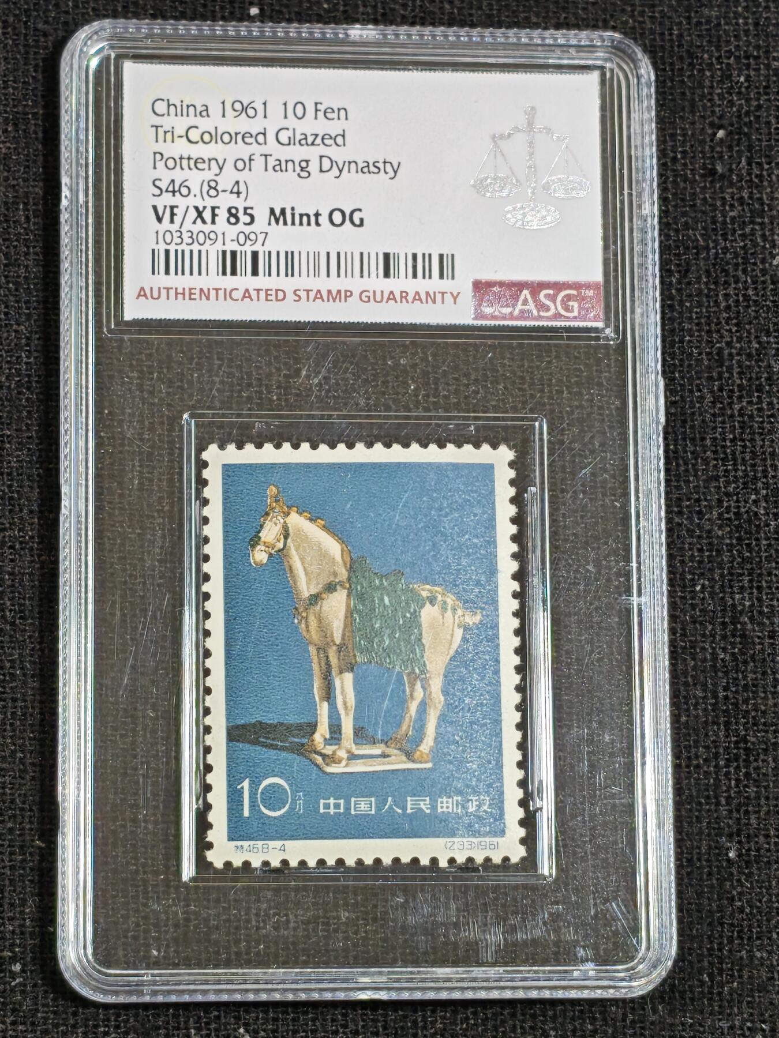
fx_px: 3181
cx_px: 390
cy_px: 519
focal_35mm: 106
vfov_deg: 18.5
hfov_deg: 14.0
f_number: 1.5
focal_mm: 4.94
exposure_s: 1/505
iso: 50
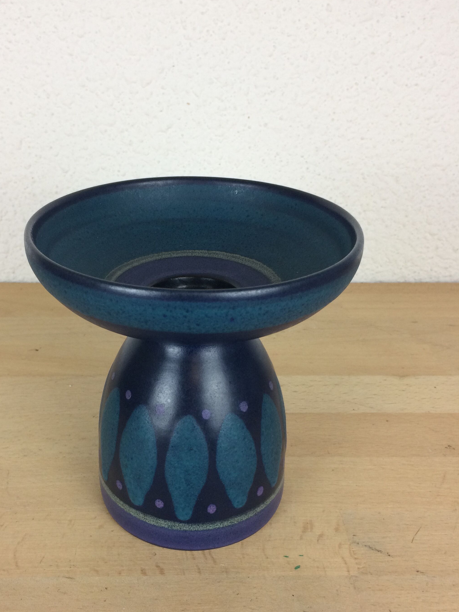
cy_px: 356
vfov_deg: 52.4
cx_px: 188
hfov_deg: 40.6
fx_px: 619
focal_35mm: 35
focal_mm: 4.15
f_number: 2.2
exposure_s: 1/100
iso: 64
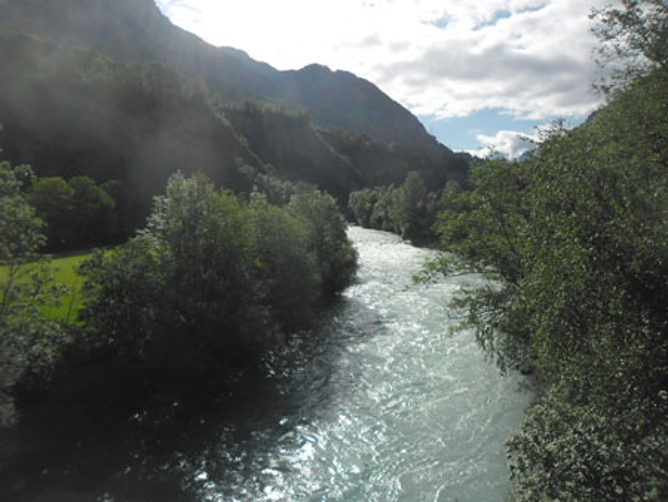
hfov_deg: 65.3
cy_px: 251
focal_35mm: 27
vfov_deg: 51.4
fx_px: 521
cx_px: 334
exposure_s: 1/206
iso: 80
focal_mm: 4.9
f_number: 9
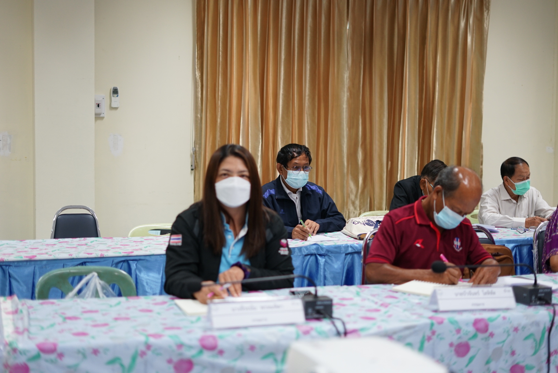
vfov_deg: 27.0
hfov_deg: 39.6
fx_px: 776
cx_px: 279
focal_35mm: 50
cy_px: 186
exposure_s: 1/160
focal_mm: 50
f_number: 2
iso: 400
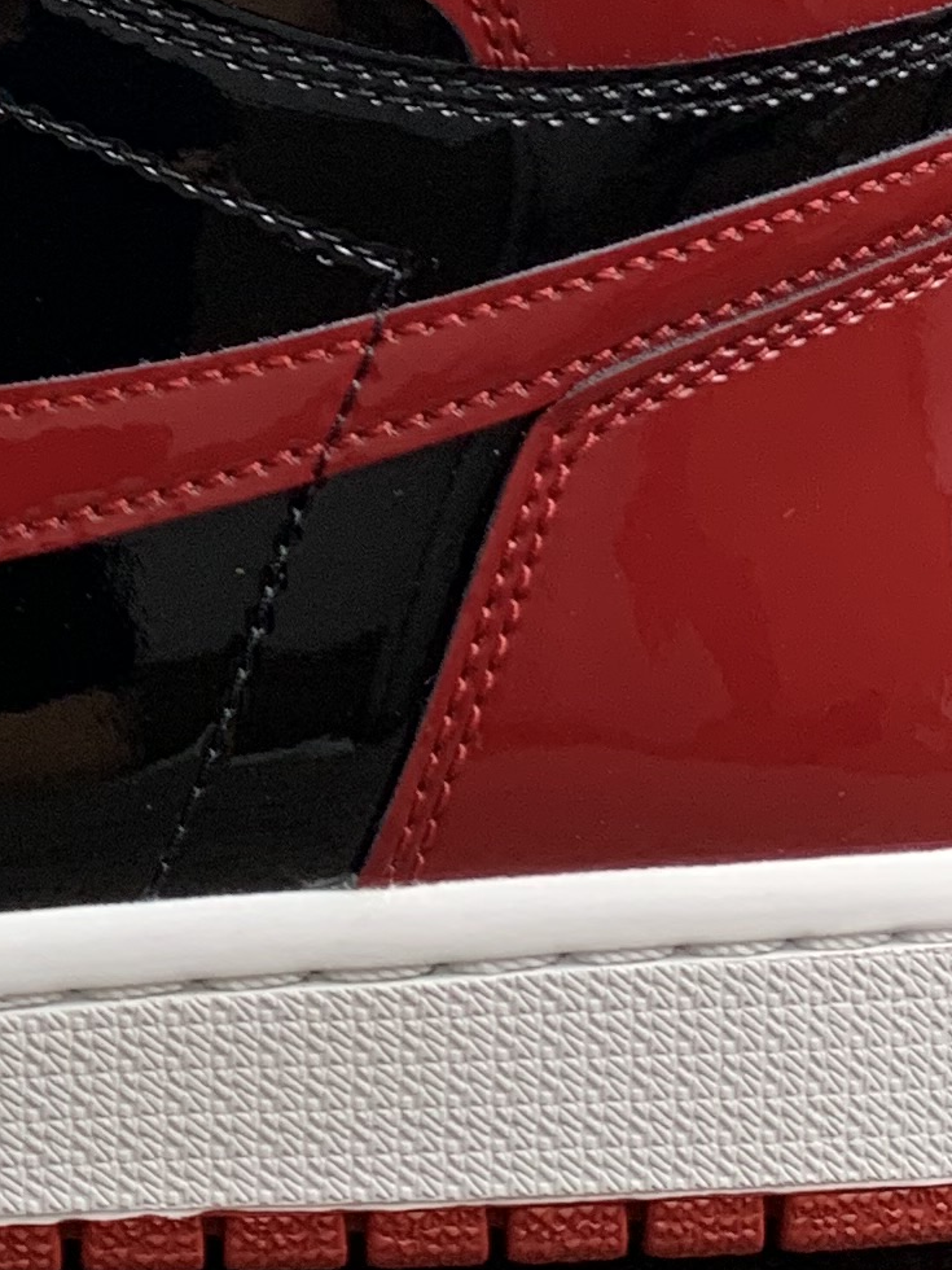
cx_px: -561
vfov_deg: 17.5
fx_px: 3924
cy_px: -253
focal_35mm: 107
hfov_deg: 13.0
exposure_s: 1/121
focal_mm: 4.25
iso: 80
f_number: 1.8
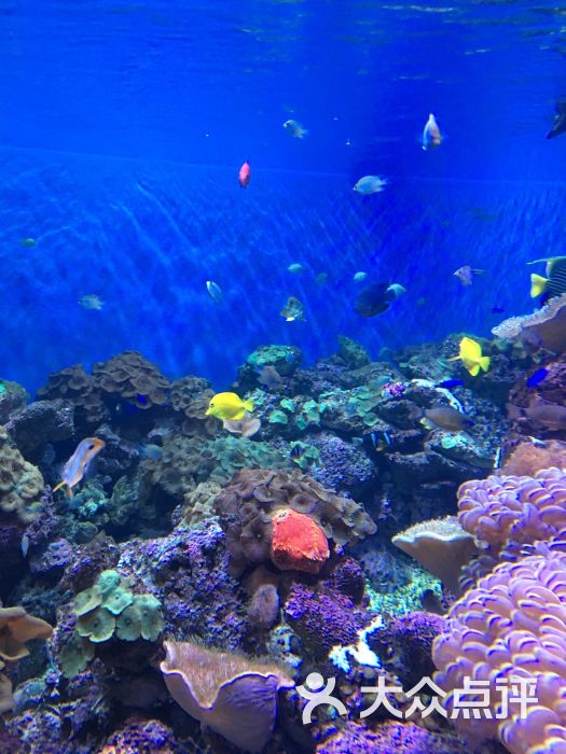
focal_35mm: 29
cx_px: 283
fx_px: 632
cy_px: 377
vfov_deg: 61.7
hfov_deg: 48.2
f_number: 2.2
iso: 200
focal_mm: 4.15
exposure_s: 1/33
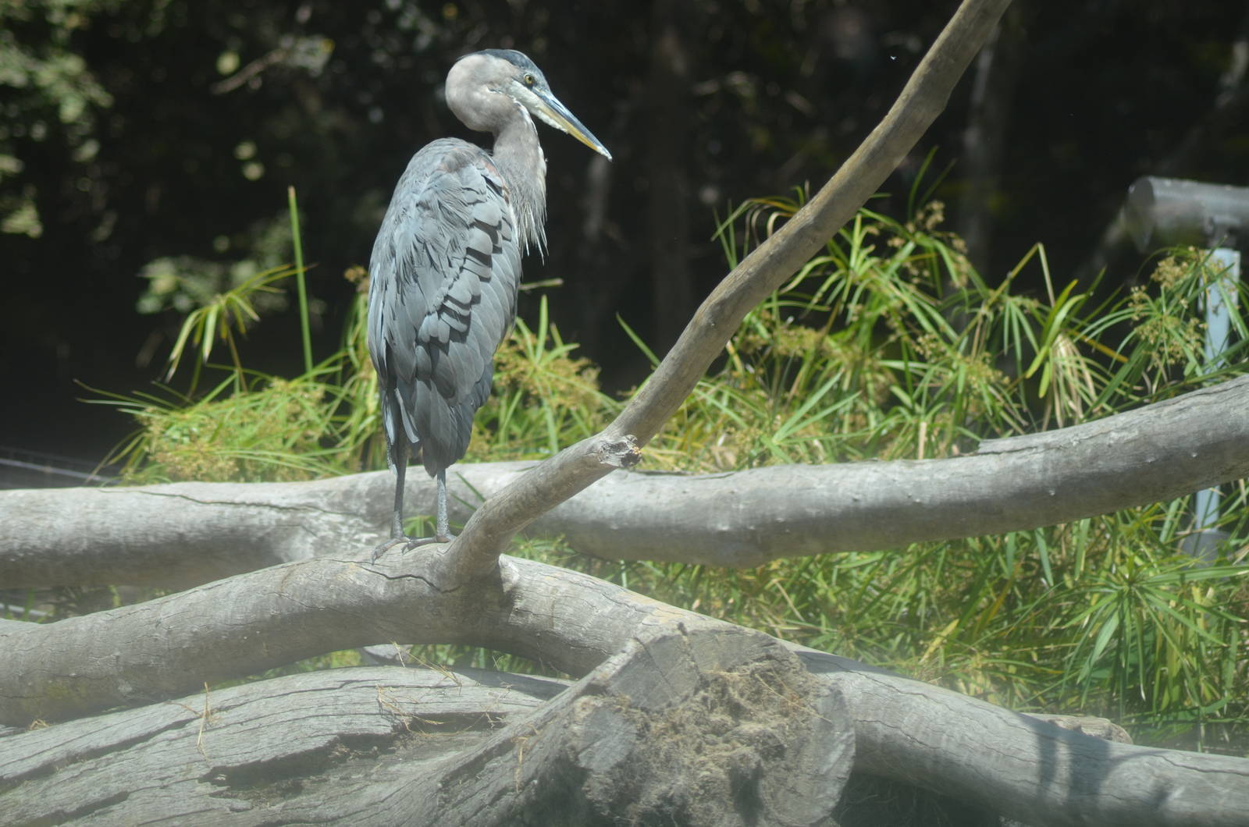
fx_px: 8570
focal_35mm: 248
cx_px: 624
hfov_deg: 8.3
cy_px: 414
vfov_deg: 5.5
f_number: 4.5
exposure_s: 1/1250
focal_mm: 165
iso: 400
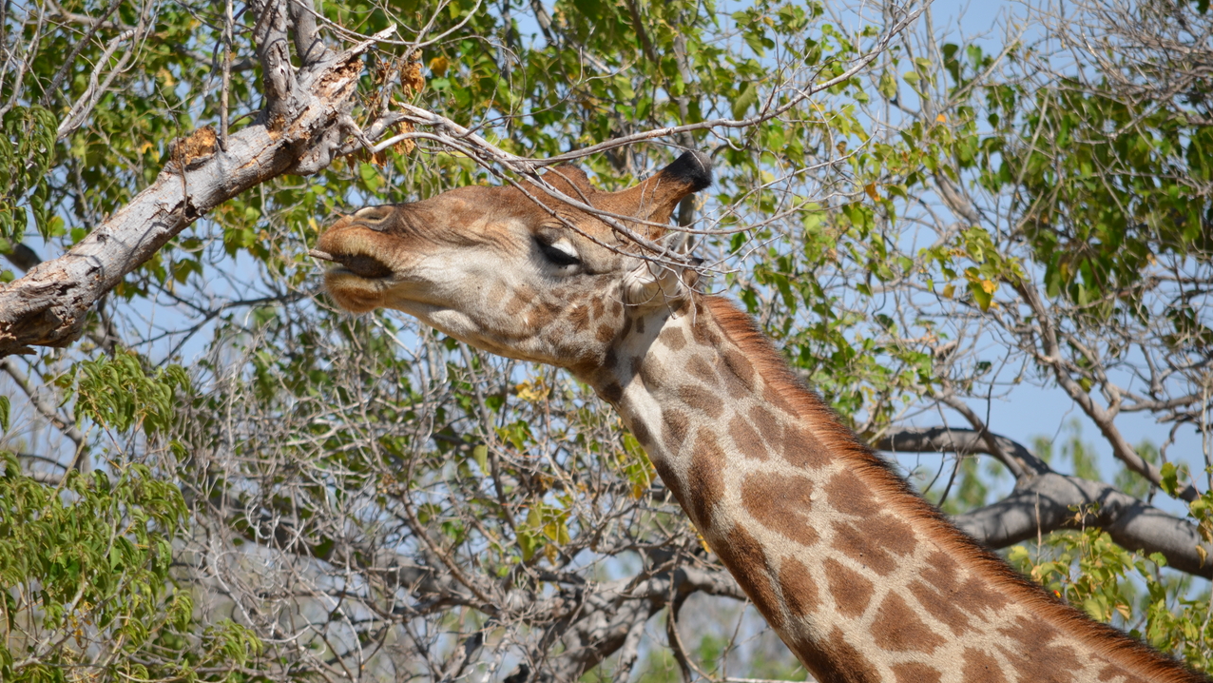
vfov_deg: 2.6
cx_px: 607
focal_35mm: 472
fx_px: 15183
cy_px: 307
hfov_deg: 4.6
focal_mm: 300
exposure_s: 1/640
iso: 200
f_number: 6.3
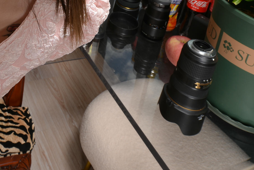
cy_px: -65
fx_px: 325
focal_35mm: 46
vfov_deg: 24.5
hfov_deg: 40.1
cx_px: 34
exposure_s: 1/125
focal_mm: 14
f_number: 14
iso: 100
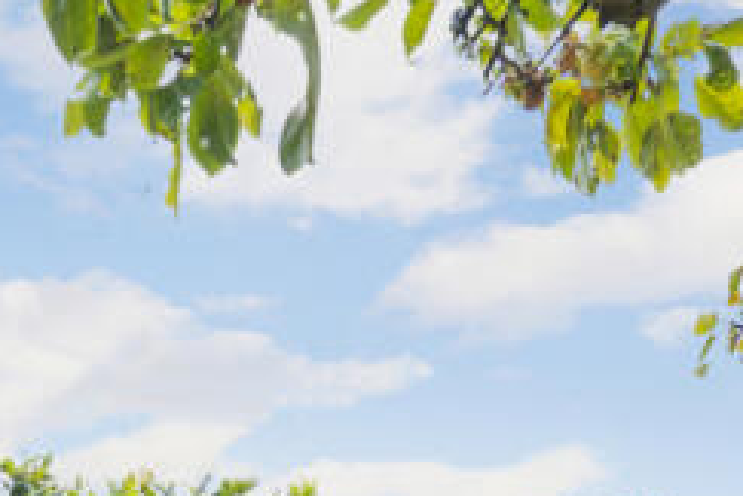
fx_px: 1218
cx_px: 361
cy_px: 941
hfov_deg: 33.9
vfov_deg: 17.6
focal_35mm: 59
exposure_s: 1/80
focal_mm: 14
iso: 200
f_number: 8
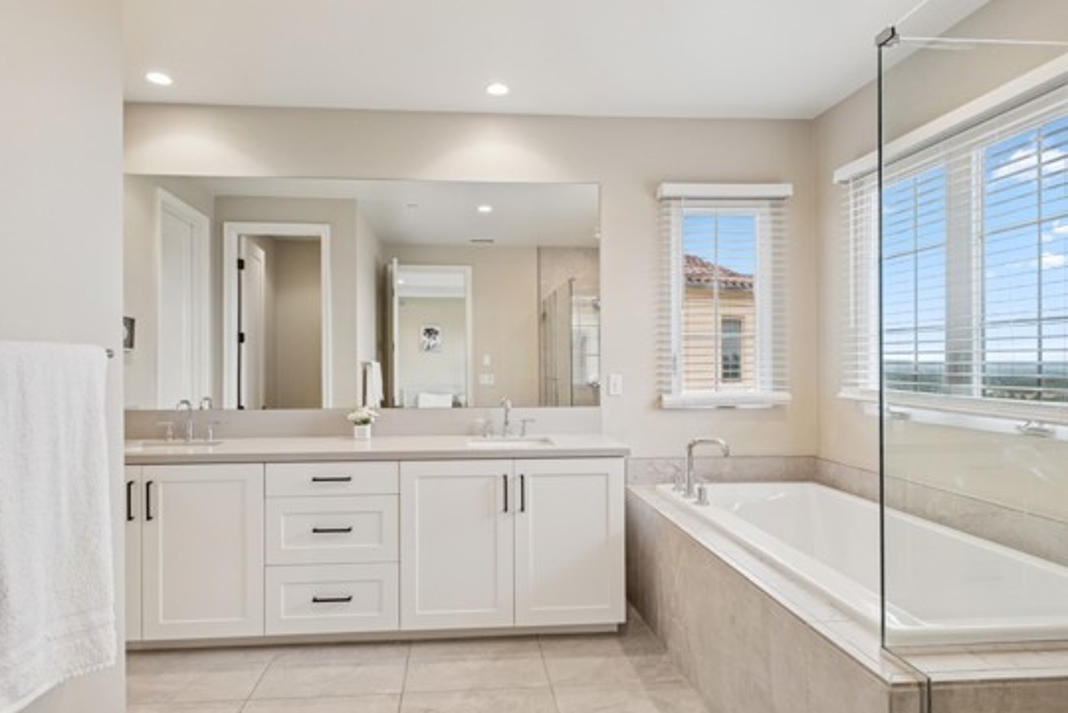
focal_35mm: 19
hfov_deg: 86.7
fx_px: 564
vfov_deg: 64.6
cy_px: 357
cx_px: 497
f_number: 8
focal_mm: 10.5
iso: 200
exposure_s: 1/15
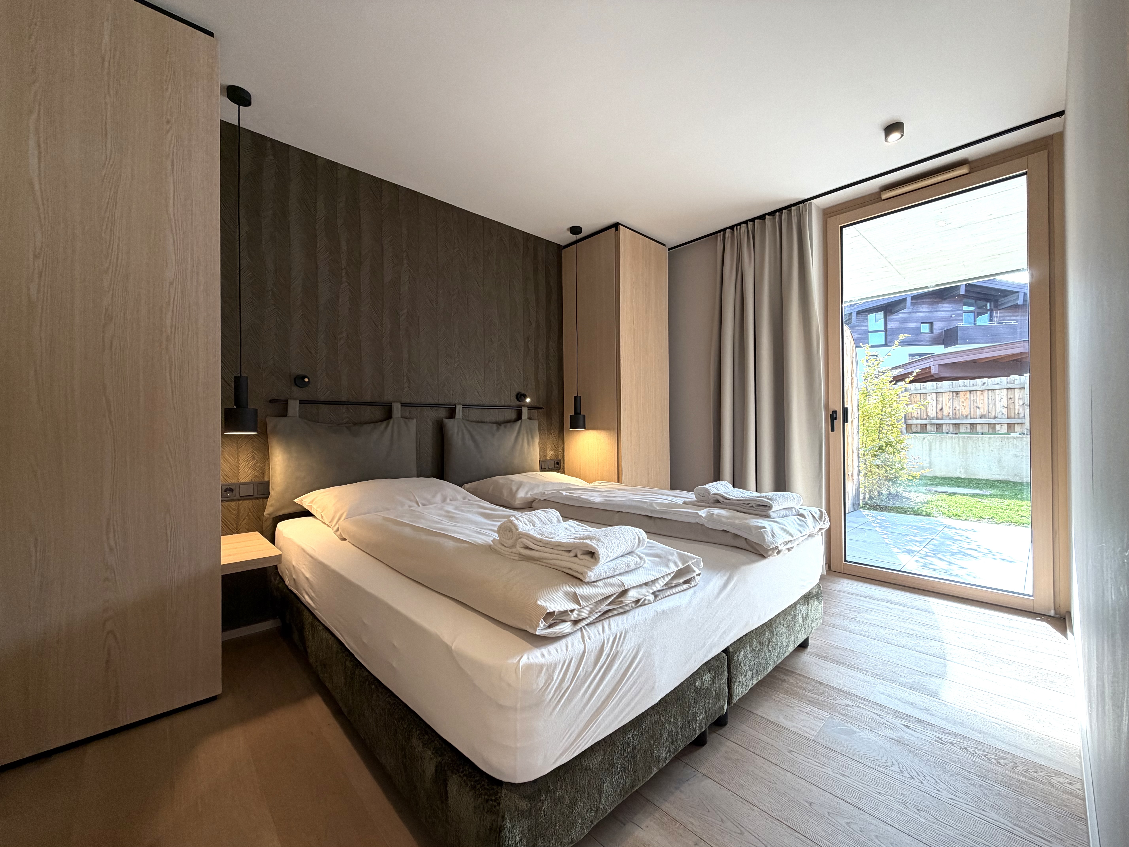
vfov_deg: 85.7
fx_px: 457
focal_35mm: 14
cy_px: 424
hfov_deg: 102.1
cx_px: 564
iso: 80
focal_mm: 2.22
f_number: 2.2
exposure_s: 1/100
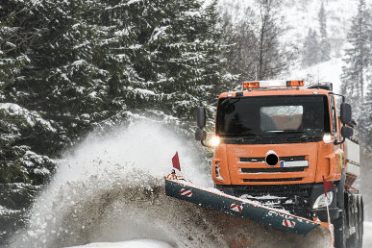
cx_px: 185
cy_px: 160
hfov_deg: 12.4
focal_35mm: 166
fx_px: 1715
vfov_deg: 8.3
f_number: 3.5
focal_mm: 105
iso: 400
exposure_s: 1/640
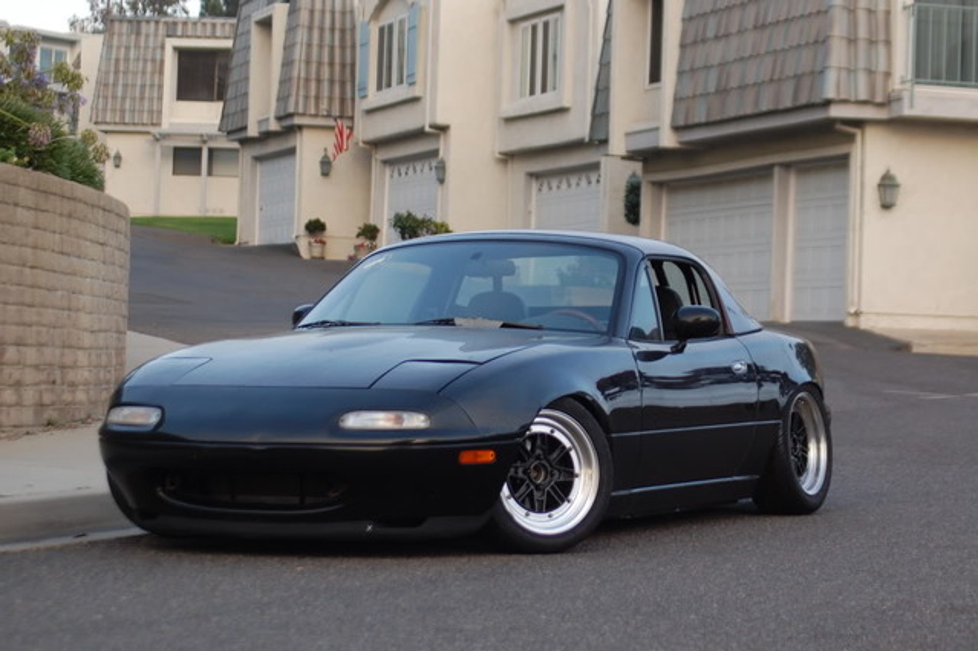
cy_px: 326
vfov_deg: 13.0
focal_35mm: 105
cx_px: 489
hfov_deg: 19.5
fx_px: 2850
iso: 200
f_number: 5.6
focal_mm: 70
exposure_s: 1/125
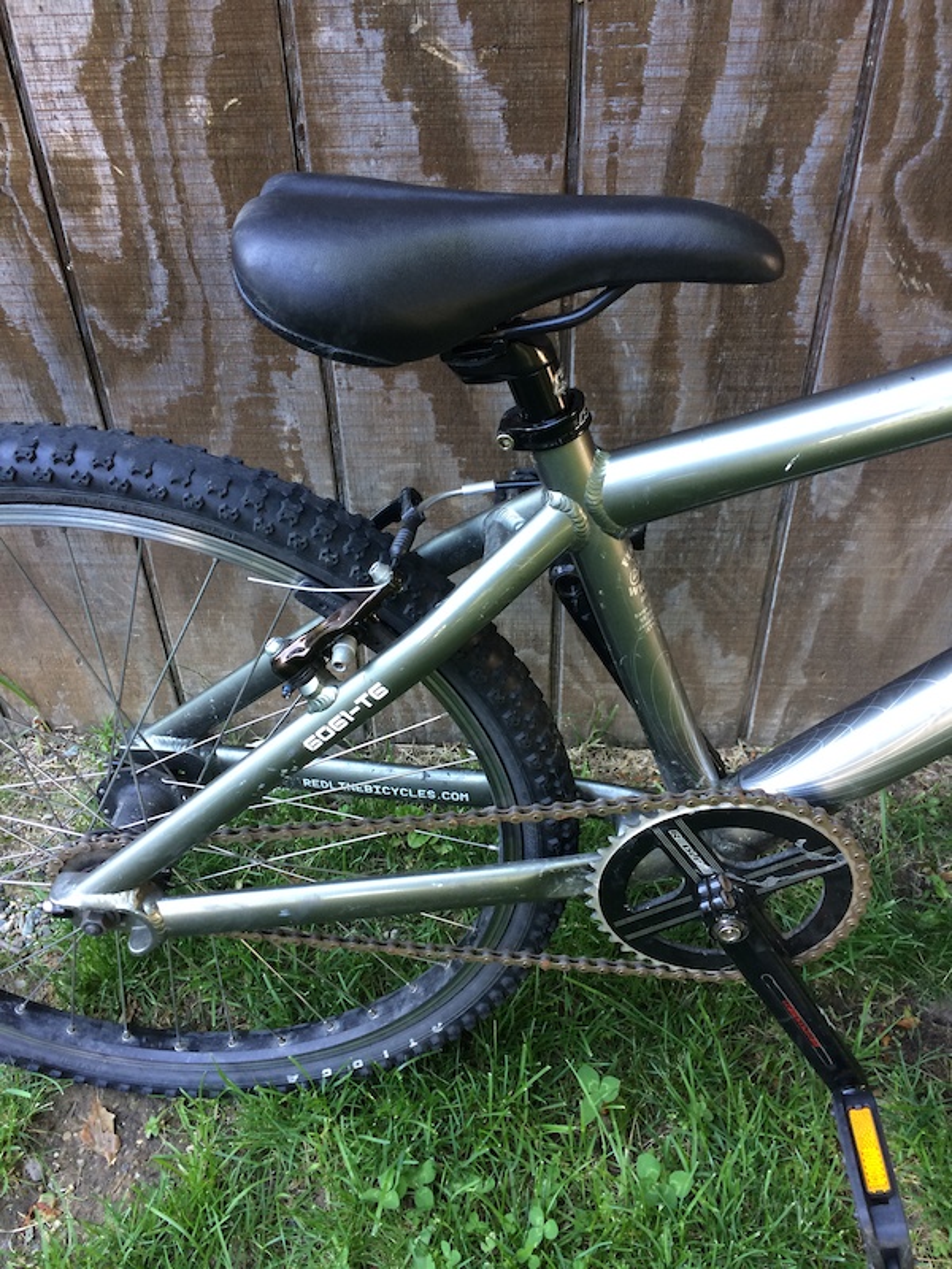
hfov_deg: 48.2
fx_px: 1063
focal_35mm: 29
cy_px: 634
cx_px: 476
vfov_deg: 61.7
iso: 50
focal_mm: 4.15
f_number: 2.2
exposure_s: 1/30
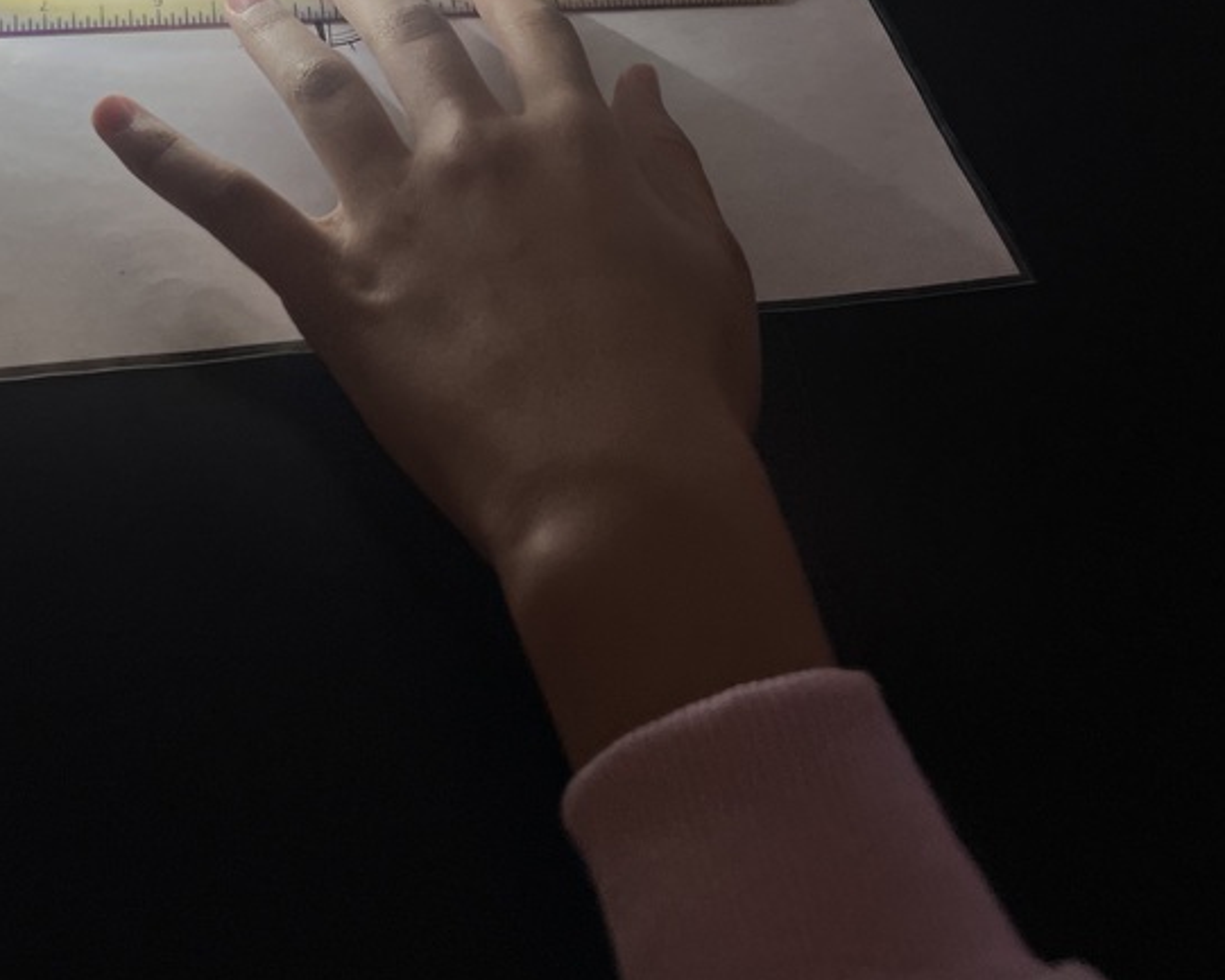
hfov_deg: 38.2
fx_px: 1741
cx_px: 378
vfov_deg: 29.0
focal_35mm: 48
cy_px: -48
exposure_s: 1/120
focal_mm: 5.7
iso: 80
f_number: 1.5
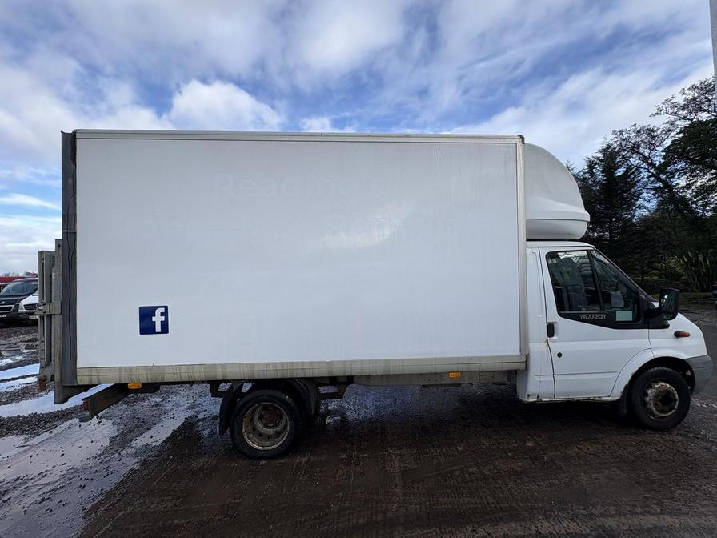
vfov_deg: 85.7
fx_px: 290
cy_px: 269
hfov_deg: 102.1
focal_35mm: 14
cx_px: 358
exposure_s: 1/1160
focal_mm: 2.22
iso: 40
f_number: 2.2
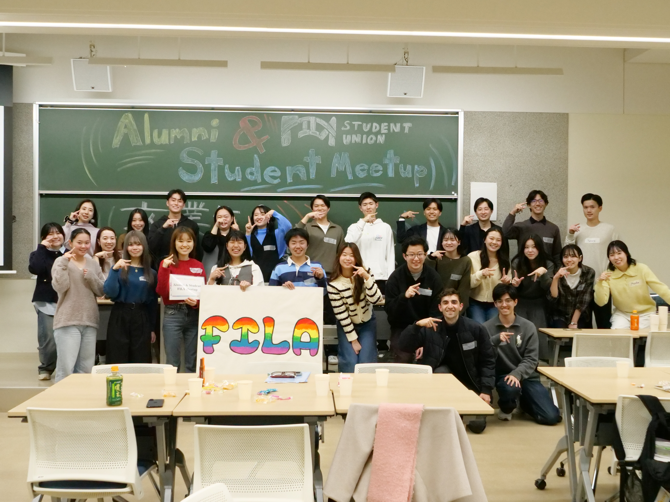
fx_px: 697
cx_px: 335
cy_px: 251
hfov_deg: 51.4
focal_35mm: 36
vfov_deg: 39.7
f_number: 5.6
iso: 6400
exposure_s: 1/320
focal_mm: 18
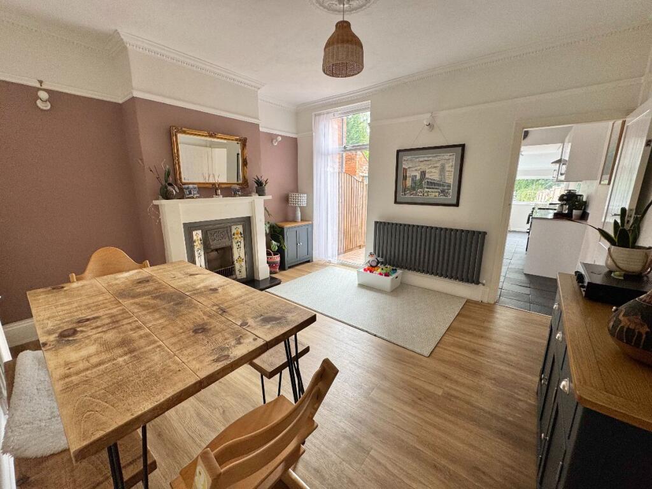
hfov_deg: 102.1
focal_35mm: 14
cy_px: 244
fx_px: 264
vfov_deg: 85.7
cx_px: 326
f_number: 2.2
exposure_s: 1/99
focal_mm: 2.22
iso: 100
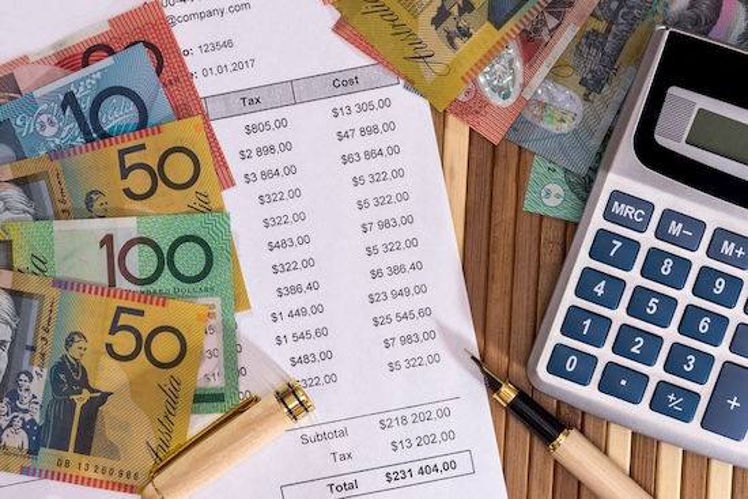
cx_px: 374
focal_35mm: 105
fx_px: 2182
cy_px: 250
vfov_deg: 13.0
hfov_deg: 19.5
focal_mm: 105
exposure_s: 1/160
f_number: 11
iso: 400
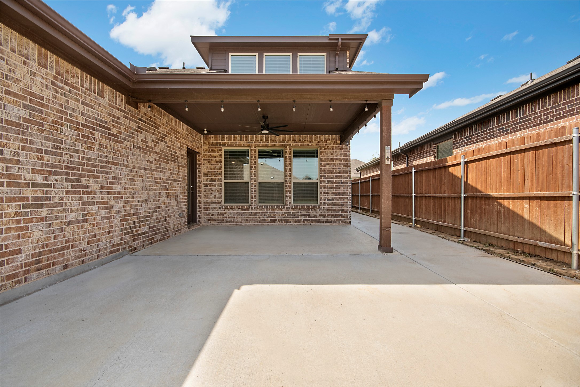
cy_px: 194
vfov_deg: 77.3
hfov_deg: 100.4
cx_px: 290
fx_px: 242
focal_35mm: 15
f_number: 11
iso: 100
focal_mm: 10
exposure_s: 1/80
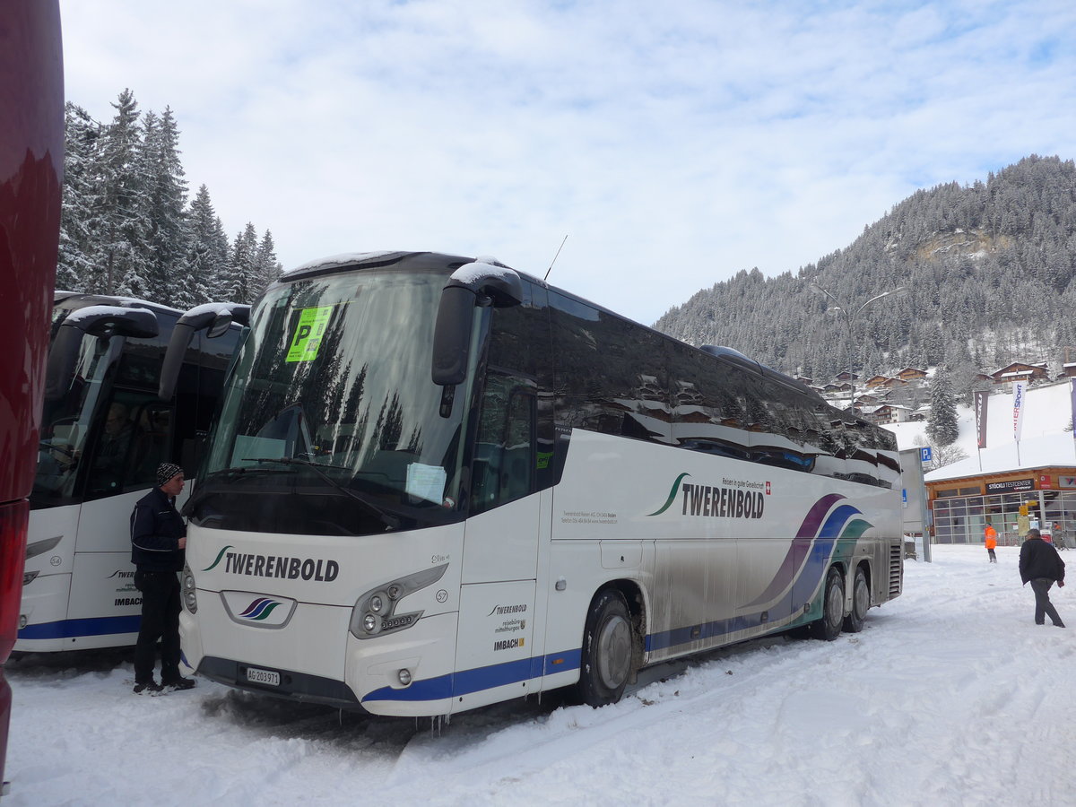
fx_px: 901
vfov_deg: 48.2
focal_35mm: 29
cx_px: 538
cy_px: 404
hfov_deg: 61.7
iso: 80
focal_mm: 6
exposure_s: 1/640
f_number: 2.8
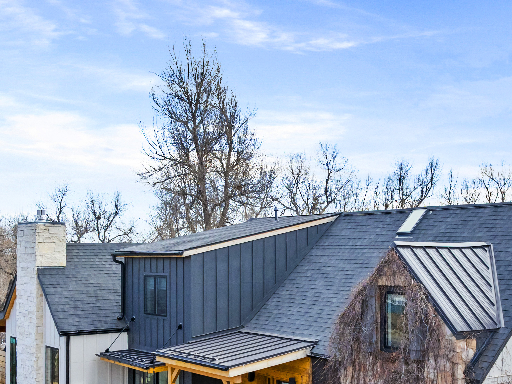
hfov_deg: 38.5
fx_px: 724
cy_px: 367
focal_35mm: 49
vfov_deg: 28.2
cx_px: 339
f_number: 2.8
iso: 360
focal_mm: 12.29
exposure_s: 1/1600
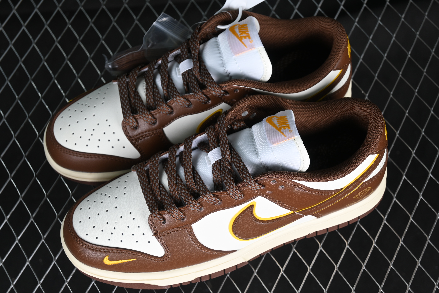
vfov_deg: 18.2
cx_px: 220
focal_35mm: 75
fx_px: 915
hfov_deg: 27.0
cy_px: 146
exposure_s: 1/60
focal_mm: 50
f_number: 6.3
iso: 160
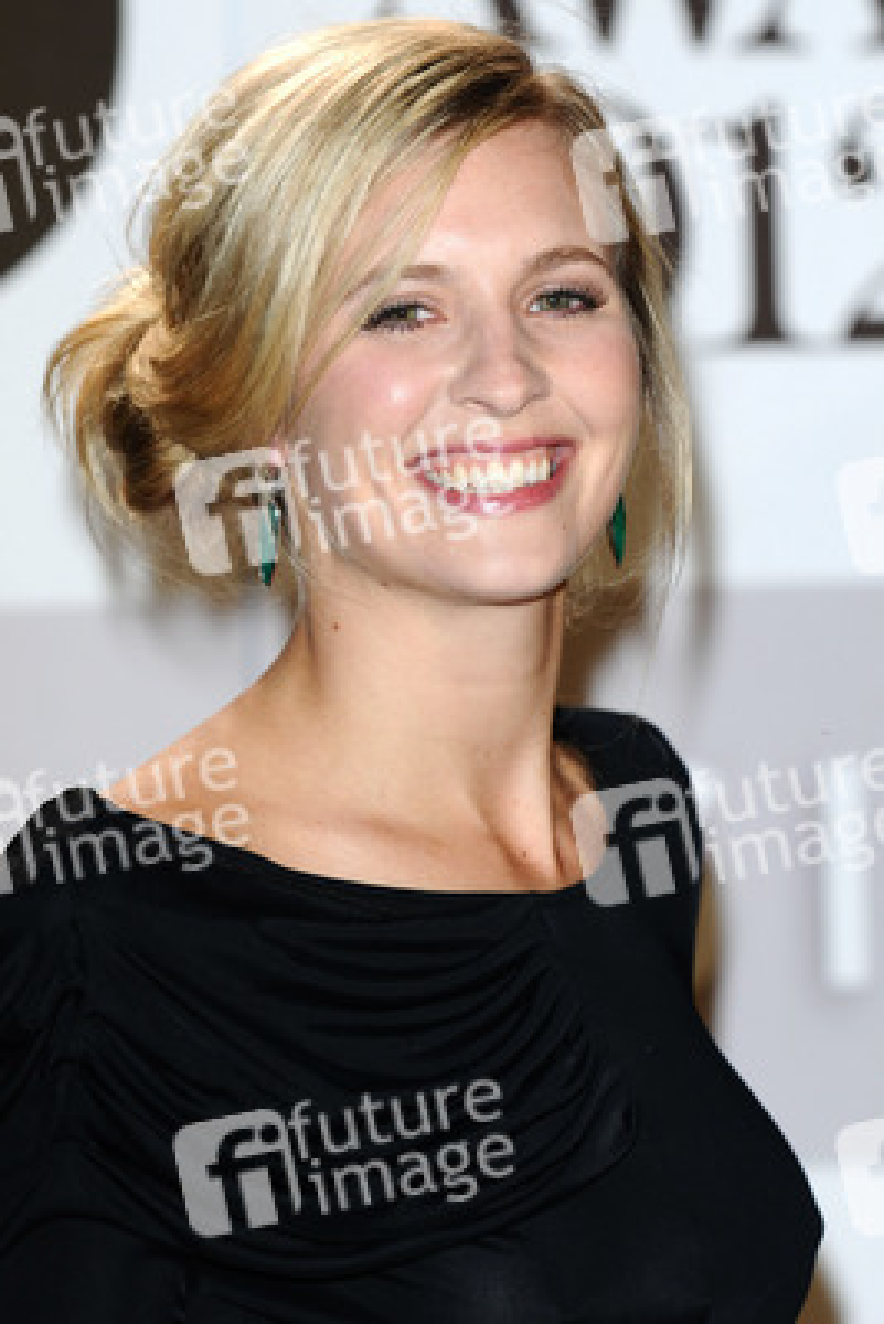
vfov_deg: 9.5
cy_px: 662
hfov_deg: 6.3
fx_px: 8004
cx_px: 442
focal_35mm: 218
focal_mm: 145
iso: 320
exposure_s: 1/250
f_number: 4.5
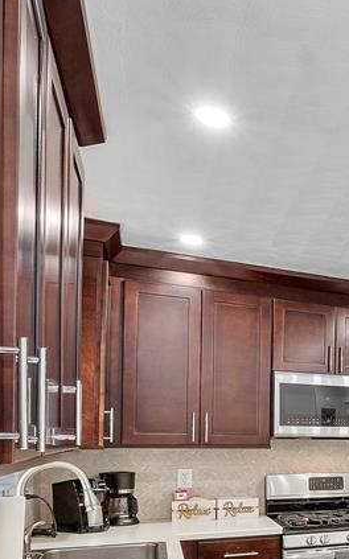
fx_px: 564
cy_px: 437
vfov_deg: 50.0
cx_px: 500
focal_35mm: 37
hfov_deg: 26.6
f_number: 11
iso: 160
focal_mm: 10
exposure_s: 1/4
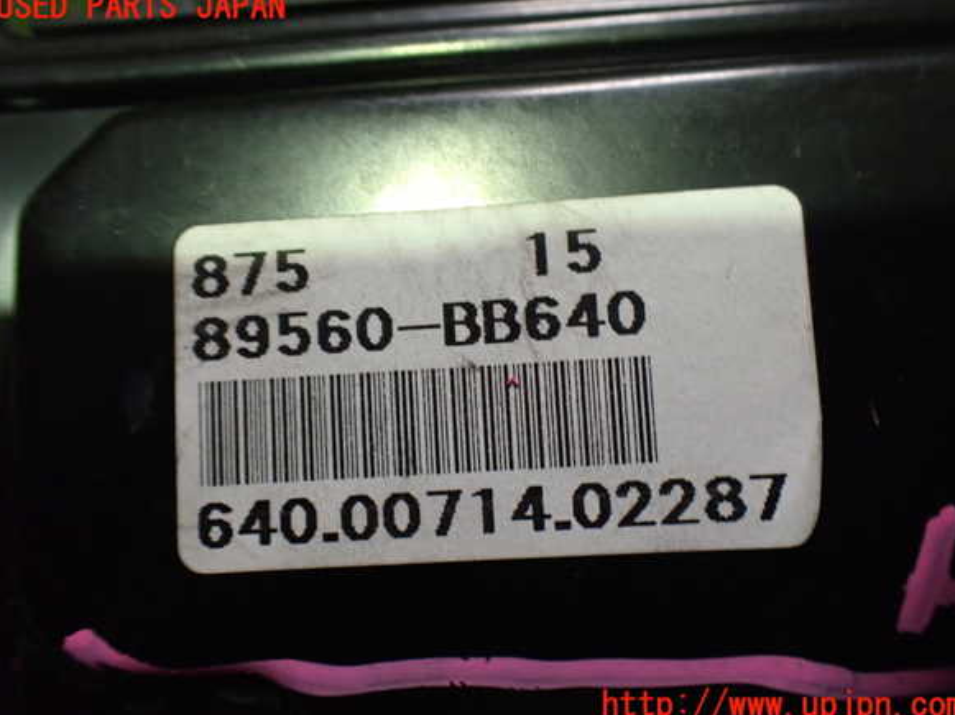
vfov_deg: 45.4
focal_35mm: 31
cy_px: 357
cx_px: 480
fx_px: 855
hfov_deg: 58.4
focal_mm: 5.4
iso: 800
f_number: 2.3
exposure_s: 1/50
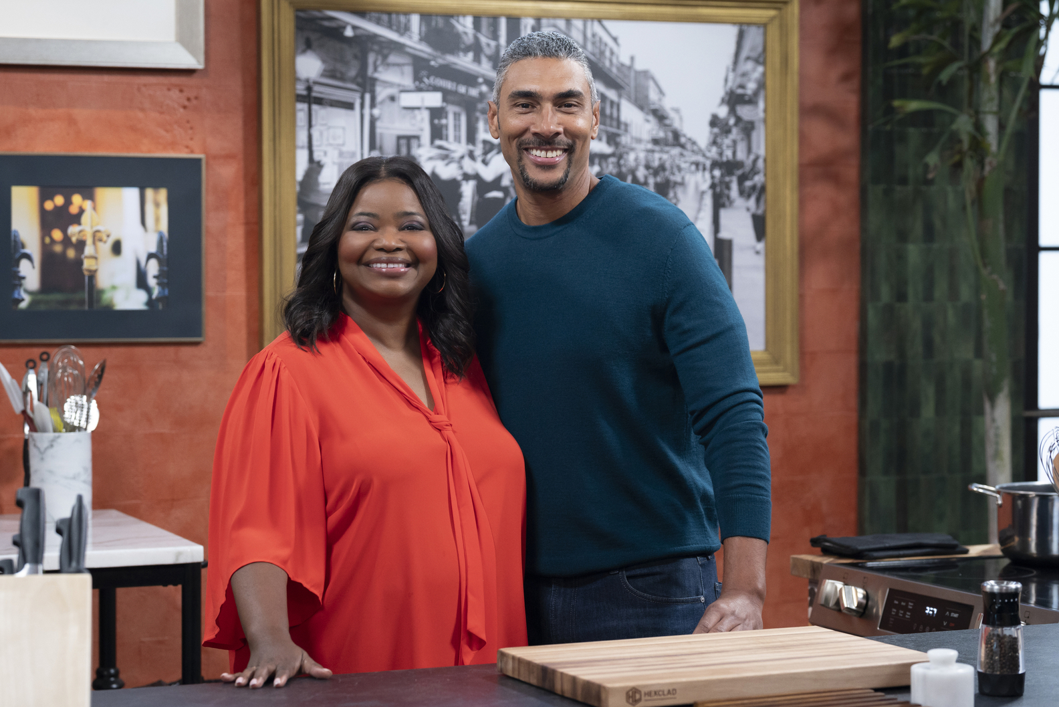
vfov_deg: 16.9
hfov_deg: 25.1
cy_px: 354
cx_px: 530
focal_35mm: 81
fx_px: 2383
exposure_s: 1/250
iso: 2000
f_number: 4.5
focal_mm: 81
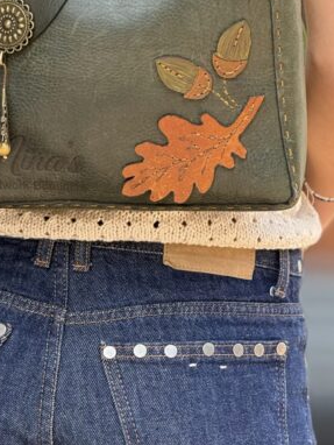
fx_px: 3226
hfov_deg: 5.9
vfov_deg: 7.9
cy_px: 149
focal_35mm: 251
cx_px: 149
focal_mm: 15.66
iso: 64
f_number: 2.8
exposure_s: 1/138
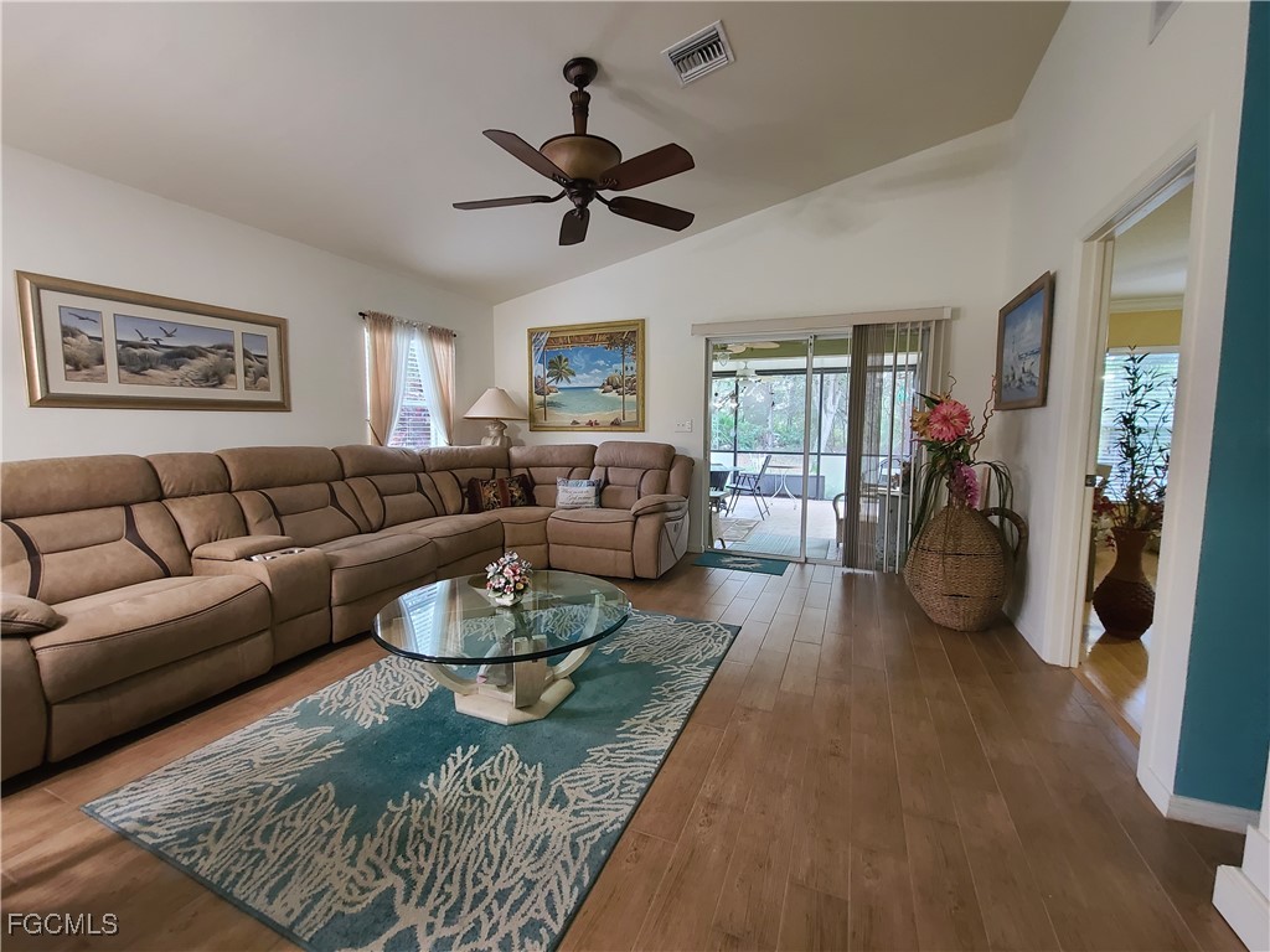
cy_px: 476
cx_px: 635
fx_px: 477
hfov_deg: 106.2
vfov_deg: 89.9
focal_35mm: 13
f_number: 2.2
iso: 400
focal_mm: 2.2
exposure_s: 1/30
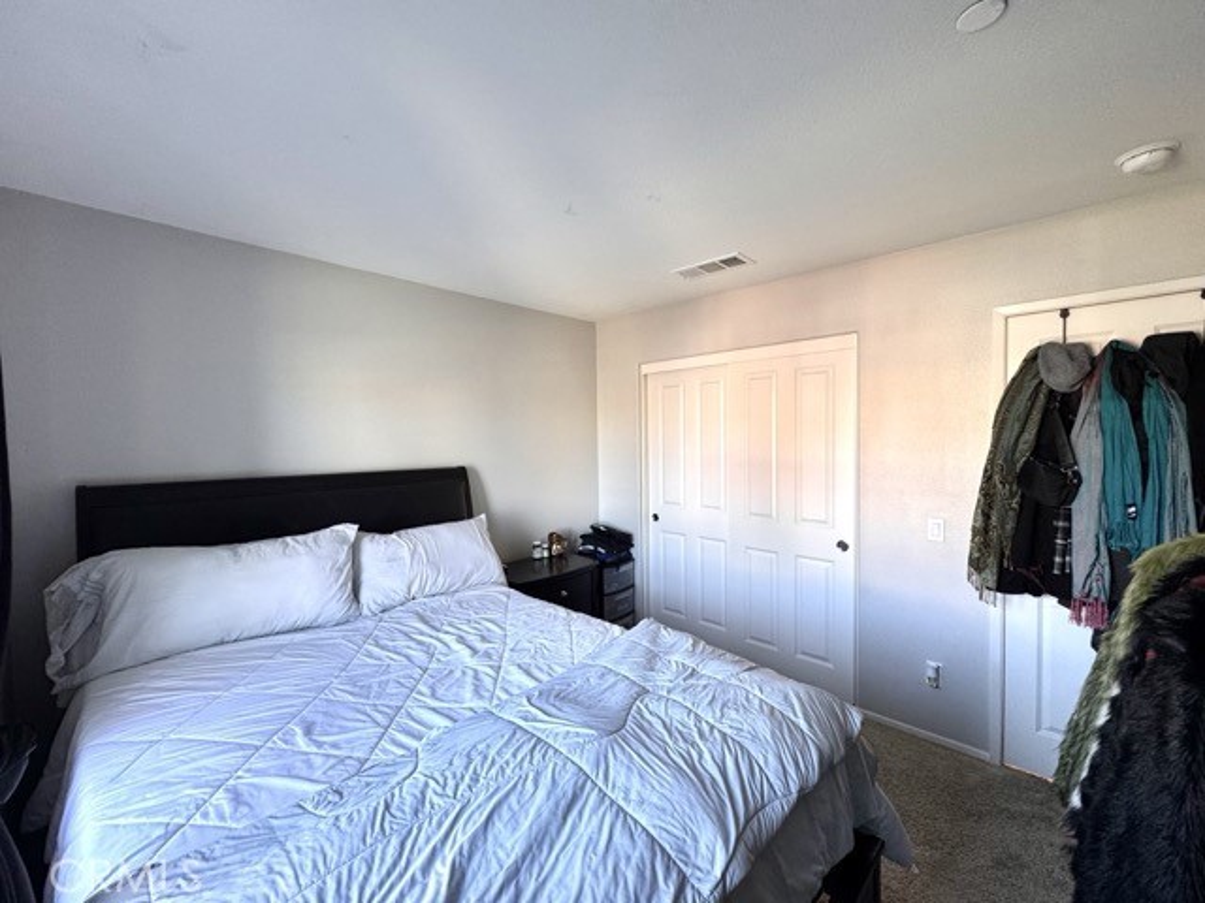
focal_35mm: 14
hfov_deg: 102.1
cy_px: 452
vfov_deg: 85.7
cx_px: 602
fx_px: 487
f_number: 2.2
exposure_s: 1/60
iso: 200
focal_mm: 2.22
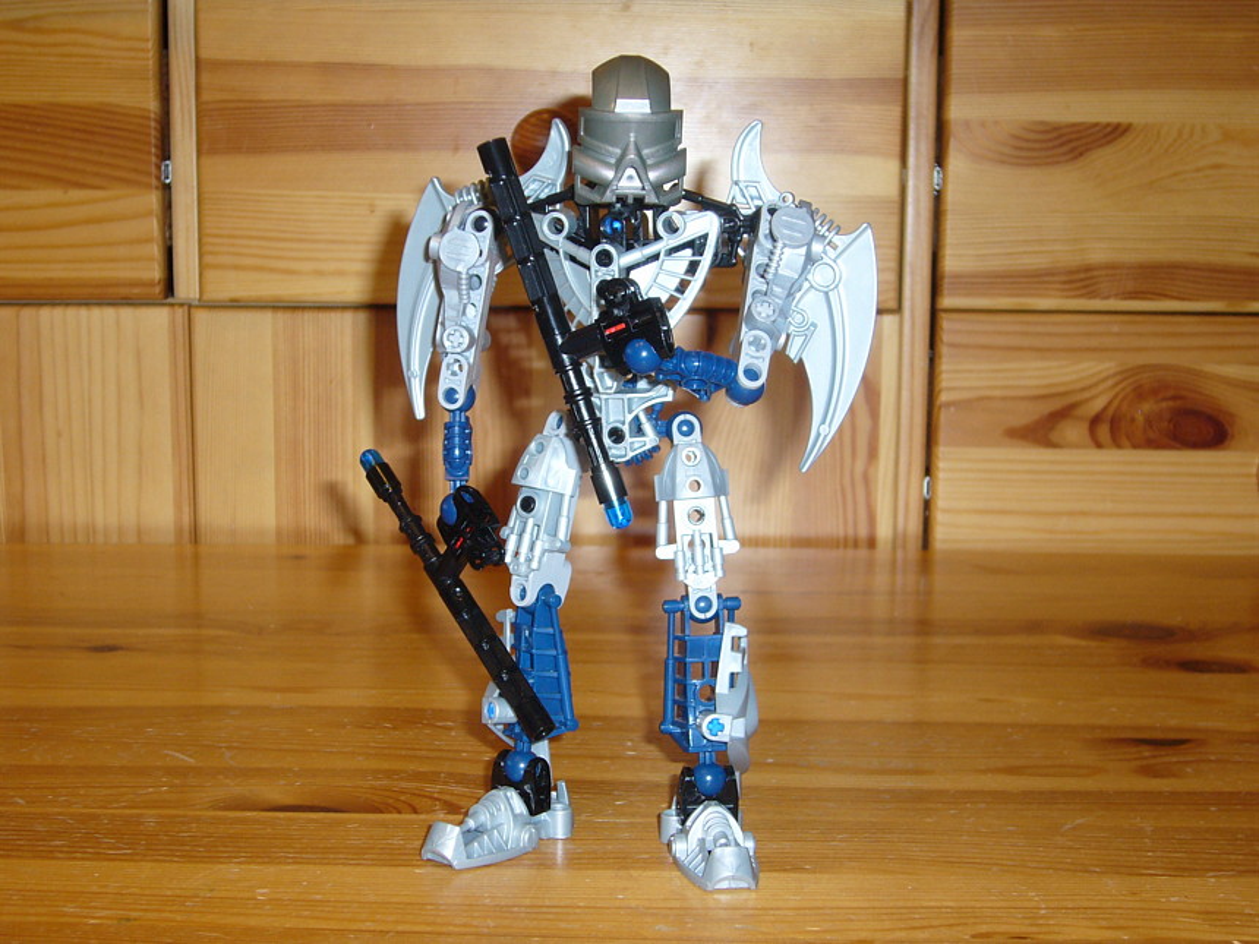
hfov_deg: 38.2
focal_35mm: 50
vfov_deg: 29.1
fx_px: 1819
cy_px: 472
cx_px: 630
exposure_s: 1/30
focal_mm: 8.3
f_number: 3.3
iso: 100
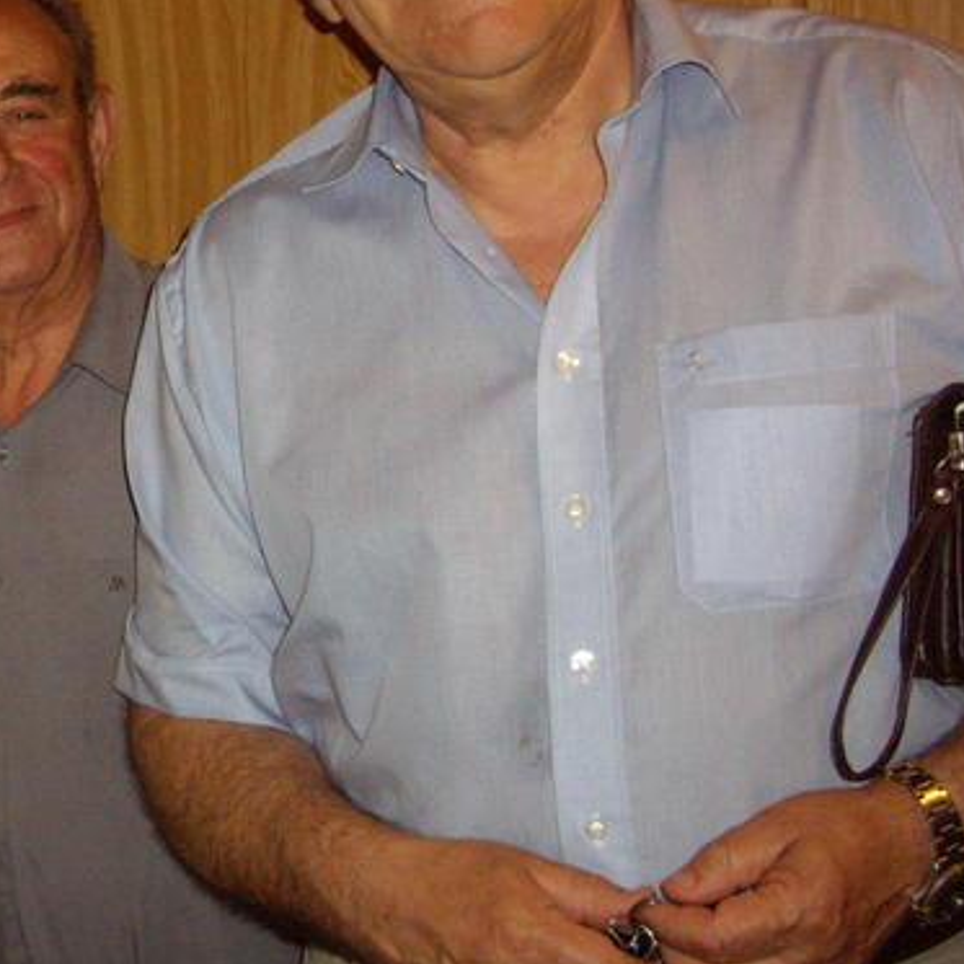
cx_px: 21
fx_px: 2268
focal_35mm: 72
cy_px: 439
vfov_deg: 24.0
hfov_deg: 23.1
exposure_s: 1/40
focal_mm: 7.9
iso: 400
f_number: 2.8
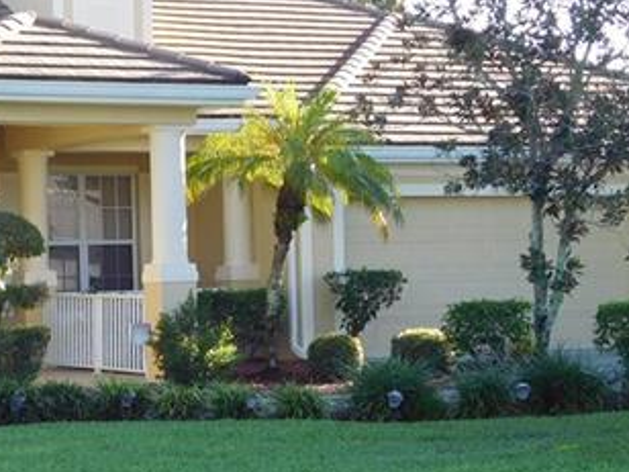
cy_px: 280
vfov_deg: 14.2
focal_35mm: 104
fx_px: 1890
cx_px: 106
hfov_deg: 18.7
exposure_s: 1/250
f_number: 3.6
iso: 125
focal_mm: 7.1
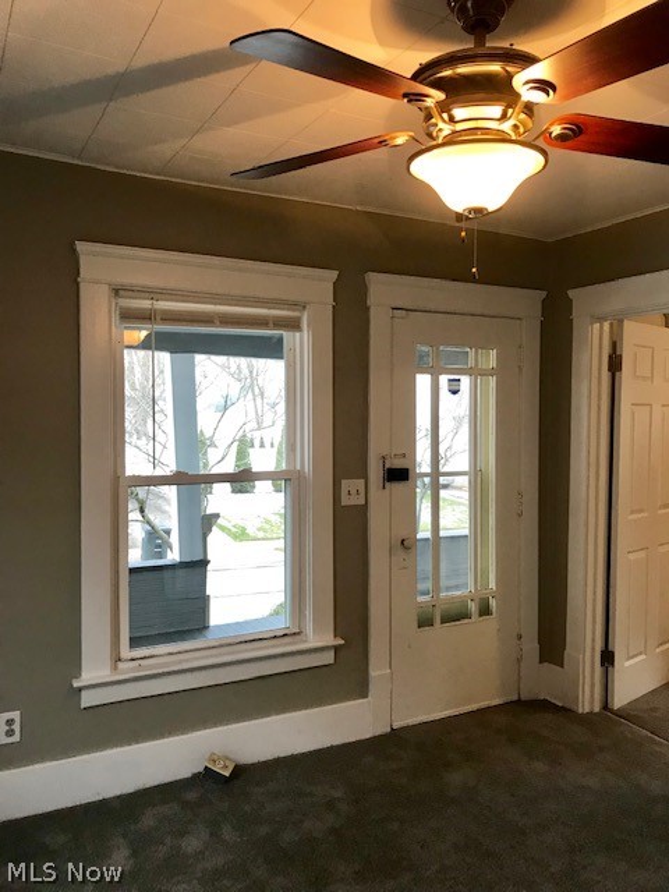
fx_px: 722
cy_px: 446
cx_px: 334
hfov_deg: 49.7
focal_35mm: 28
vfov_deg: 63.4
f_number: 1.8
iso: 40
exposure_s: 1/30
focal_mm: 3.99
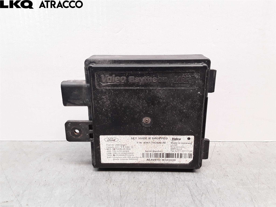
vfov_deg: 49.7
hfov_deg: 63.4
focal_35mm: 28
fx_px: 223
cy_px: 104
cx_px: 138
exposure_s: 1/50
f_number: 1.9
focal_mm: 2.91
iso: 100
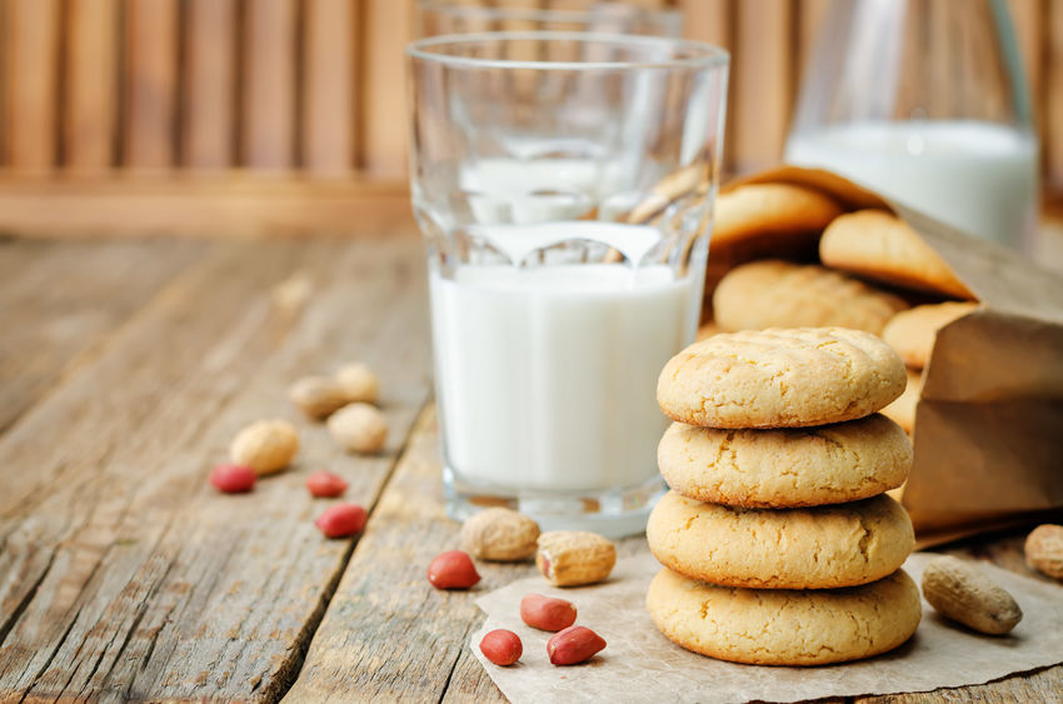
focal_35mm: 75
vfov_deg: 18.1
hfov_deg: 27.0
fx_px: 2210
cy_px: 352
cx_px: 532
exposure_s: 1/100
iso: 100
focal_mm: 50
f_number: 5
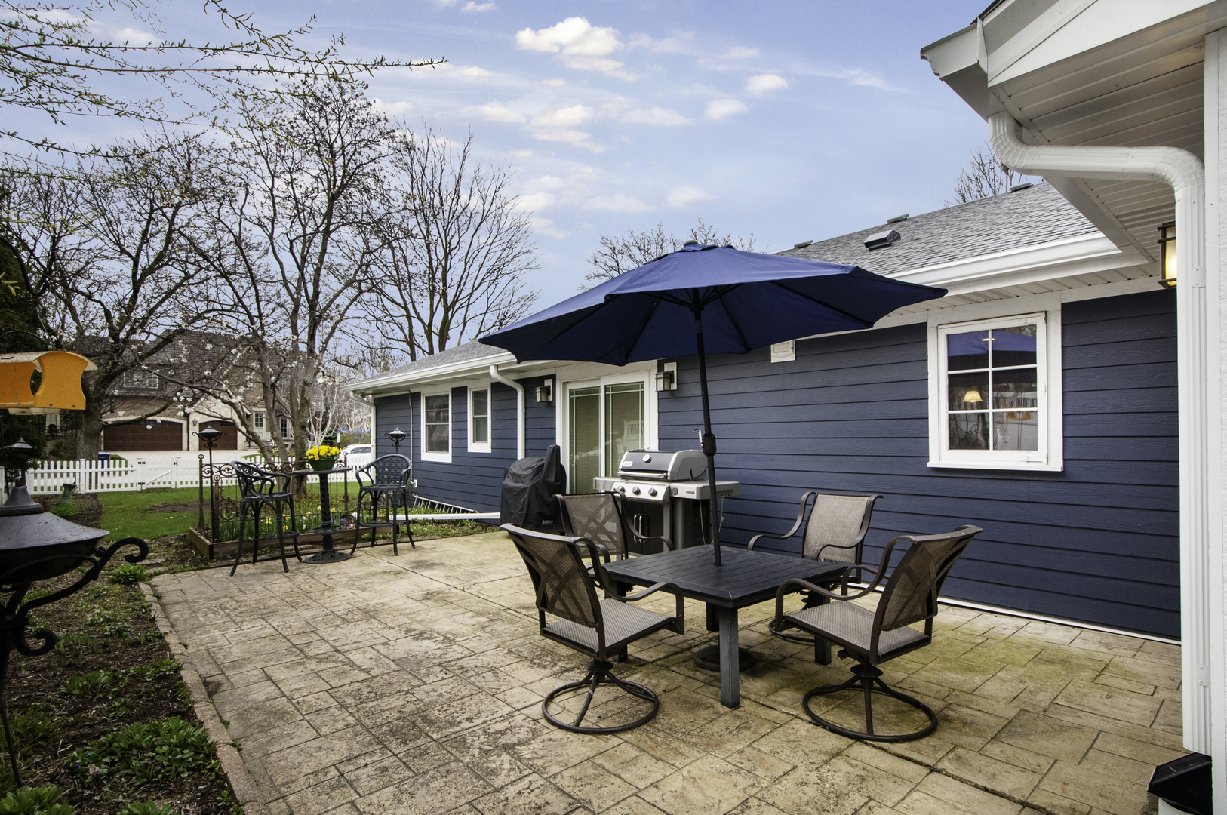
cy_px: 408
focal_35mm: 18
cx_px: 614
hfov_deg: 90.1
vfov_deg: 67.2
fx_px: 613
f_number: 9
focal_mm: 12
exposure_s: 1/640
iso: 640
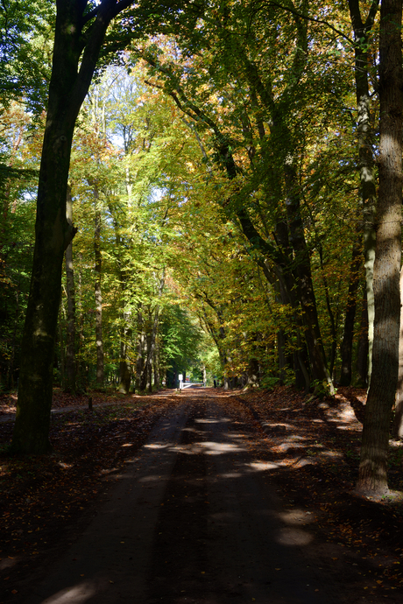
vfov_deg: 37.9
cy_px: 302
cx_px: 202
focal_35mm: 52
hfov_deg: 25.8
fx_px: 881
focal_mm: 35
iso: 100
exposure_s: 1/20
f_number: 11
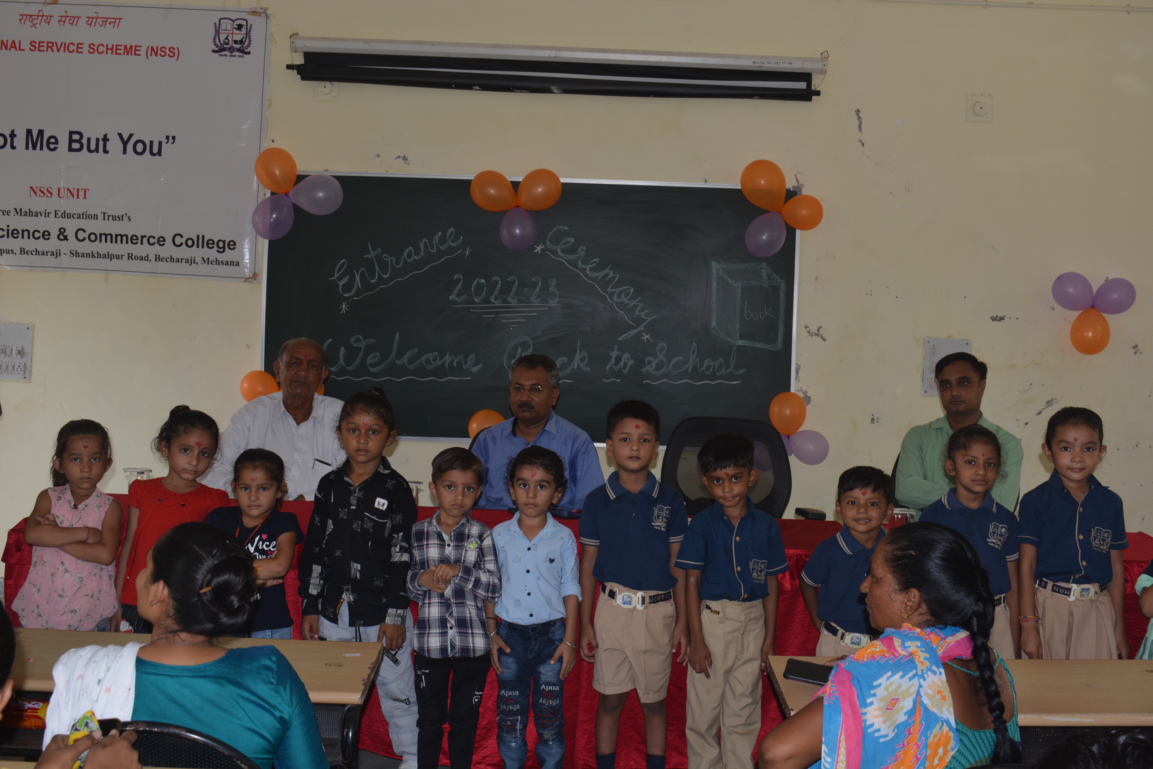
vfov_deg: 31.9
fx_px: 1345
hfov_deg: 46.4
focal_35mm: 42
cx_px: 576
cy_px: 384
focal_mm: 28
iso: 200
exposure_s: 1/60
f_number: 7.1
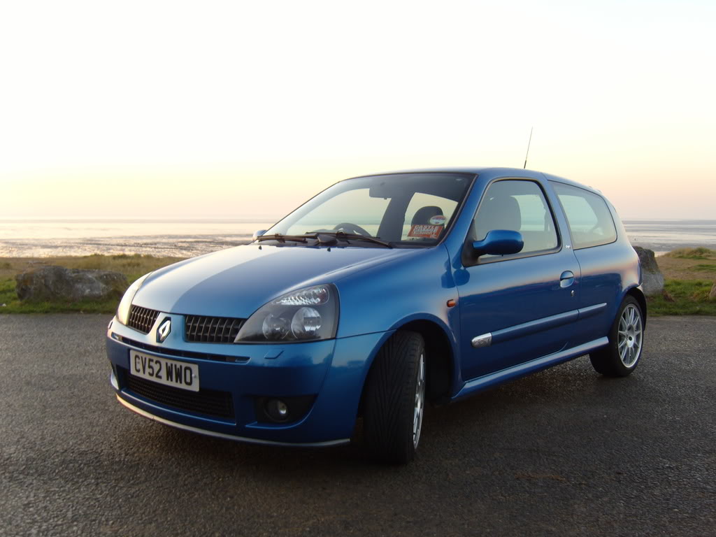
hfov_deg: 52.6
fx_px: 724
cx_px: 358
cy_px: 268
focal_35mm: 35
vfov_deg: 40.7
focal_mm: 7.4
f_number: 2.8
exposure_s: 1/60
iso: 80
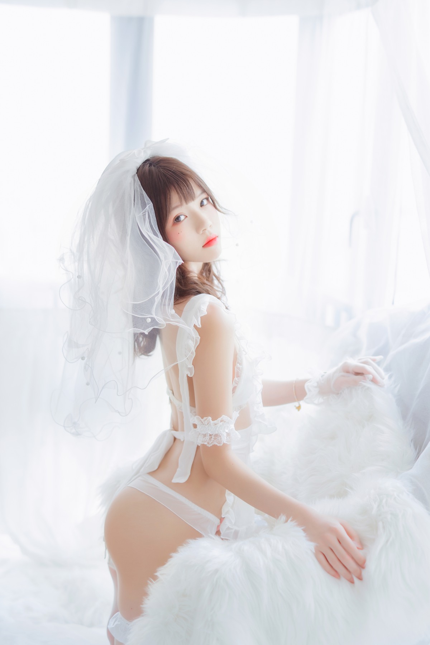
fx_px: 895
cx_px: 215
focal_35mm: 50
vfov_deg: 39.6
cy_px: 322
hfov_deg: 27.0
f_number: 2
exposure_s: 1/200
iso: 200
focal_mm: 50
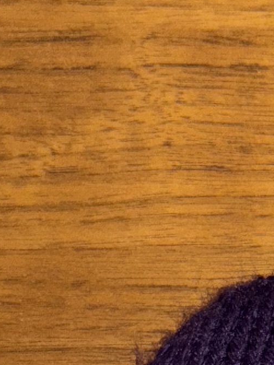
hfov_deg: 9.2
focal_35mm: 157
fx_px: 1657
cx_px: 418
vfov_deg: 11.7
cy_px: 632
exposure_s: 1/17
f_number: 1.6
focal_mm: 5.96
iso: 160
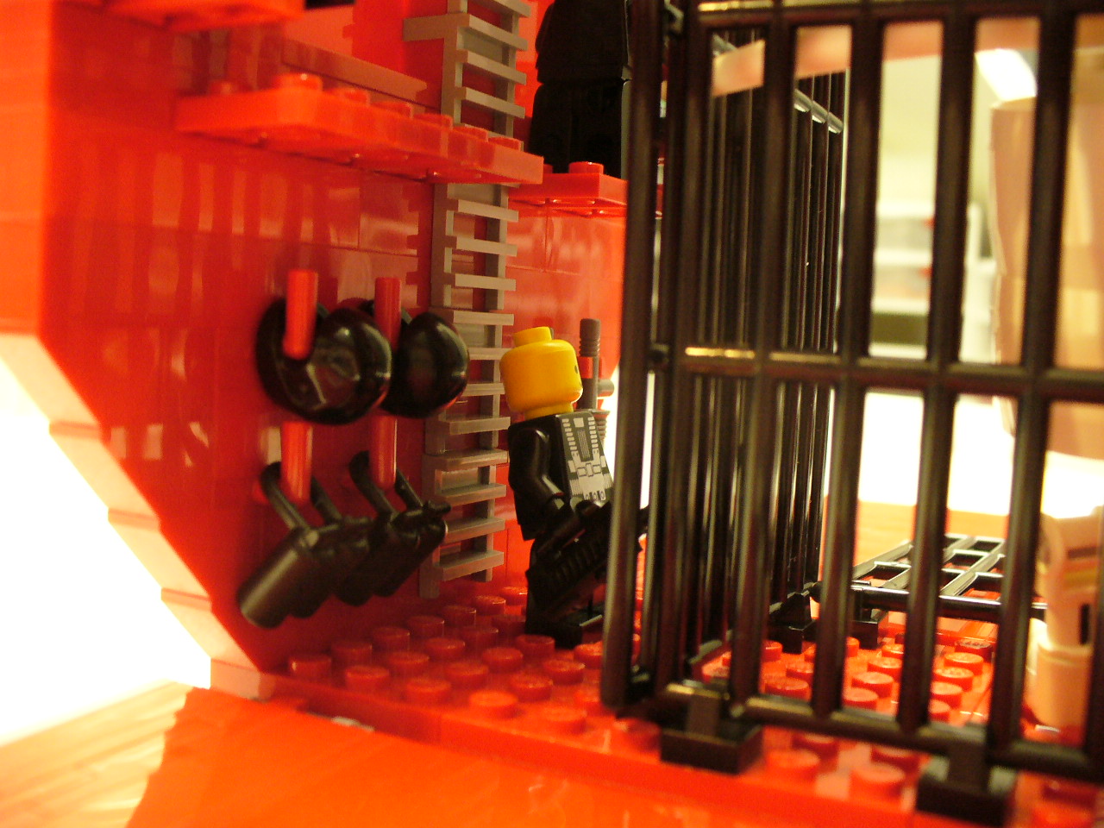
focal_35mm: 37
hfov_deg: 50.1
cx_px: 552
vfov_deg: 38.7
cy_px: 414
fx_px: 1180
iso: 200
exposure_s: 1/8
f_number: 2.8
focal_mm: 6.1
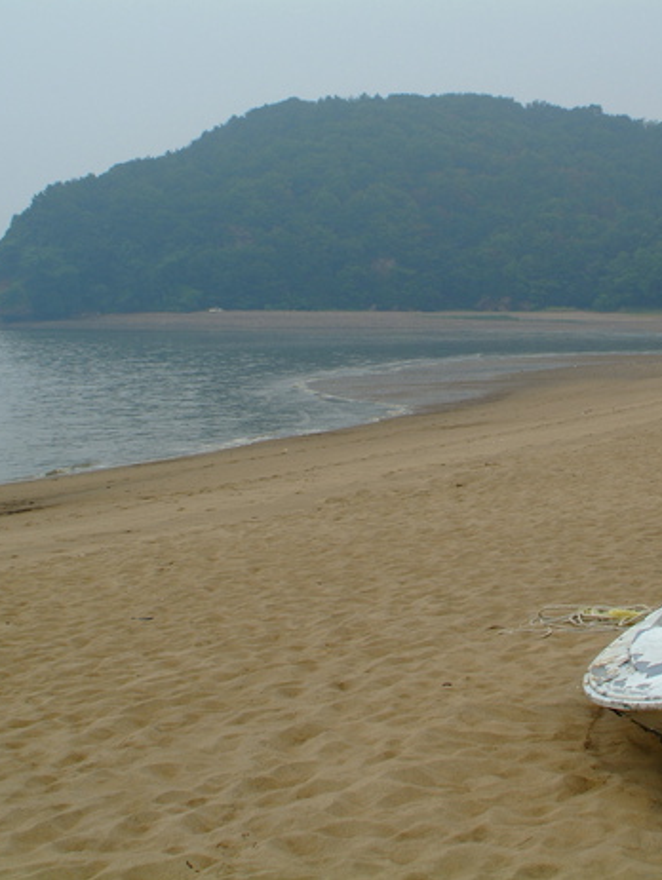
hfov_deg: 23.7
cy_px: 437
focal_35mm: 61
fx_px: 1553
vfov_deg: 31.7
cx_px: 518
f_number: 6.7
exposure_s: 1/180
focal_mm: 28
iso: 200
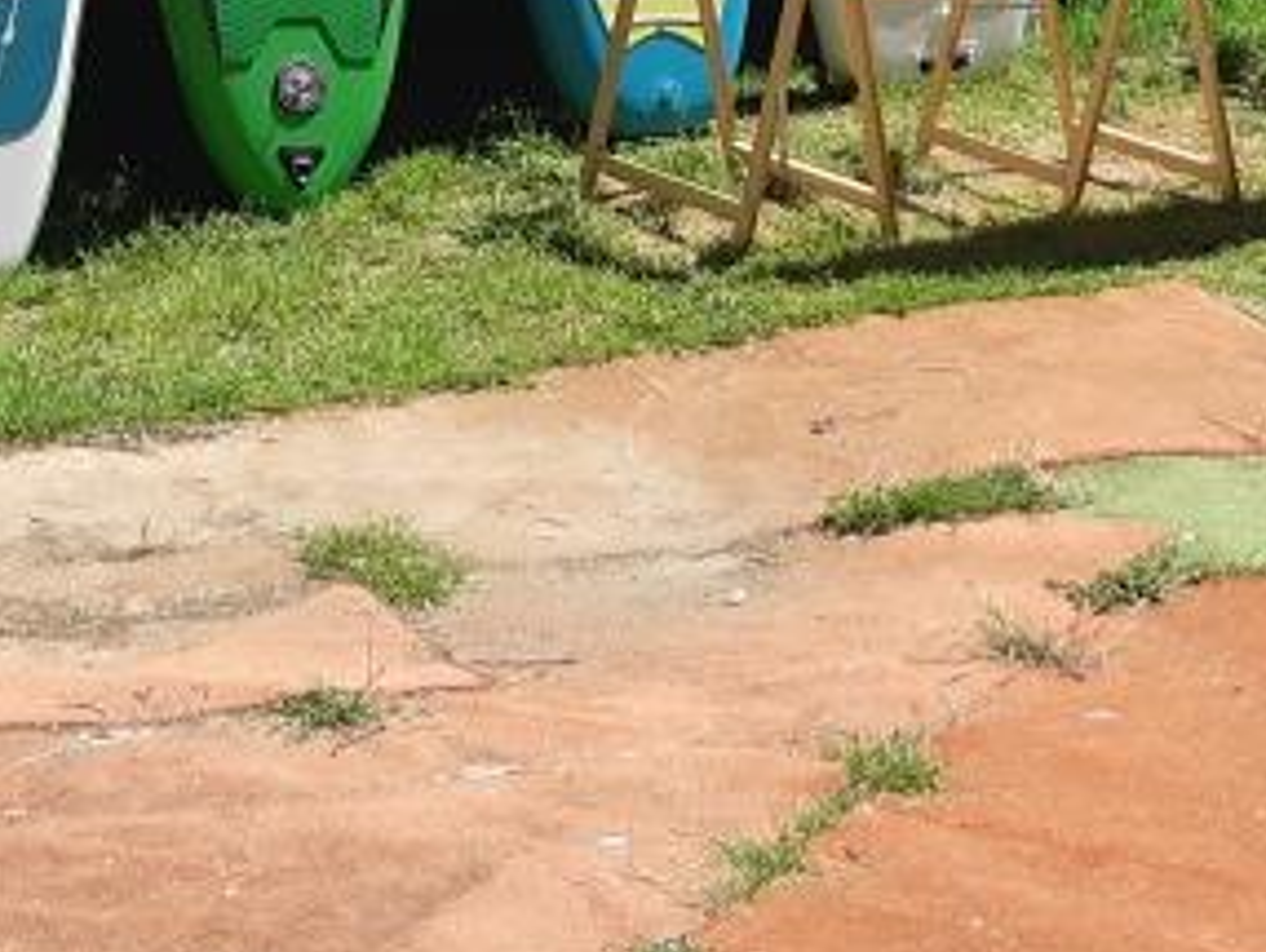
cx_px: 491
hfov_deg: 21.0
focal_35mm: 93
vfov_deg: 15.2
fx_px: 3404
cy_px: -270
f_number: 1.7
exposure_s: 1/1538
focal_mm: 3.93
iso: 40
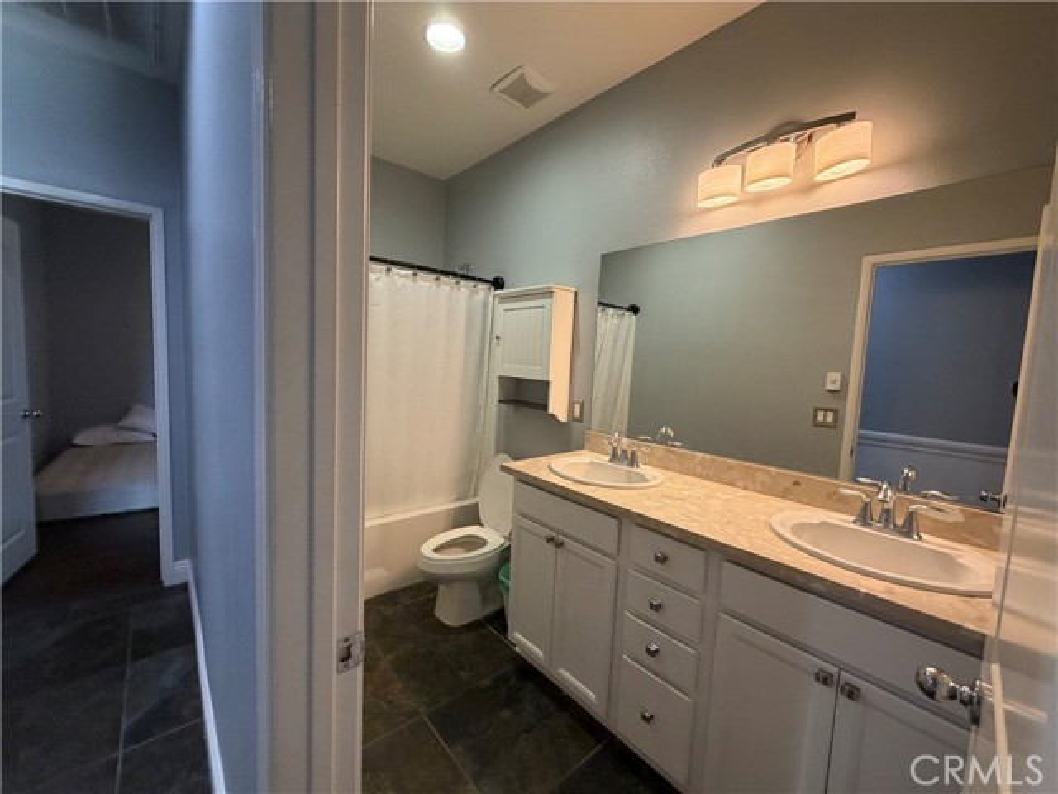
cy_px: 397
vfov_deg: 85.7
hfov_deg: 102.1
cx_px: 529
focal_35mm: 14
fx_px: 428
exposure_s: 1/60
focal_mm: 2.22
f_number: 2.2
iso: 250
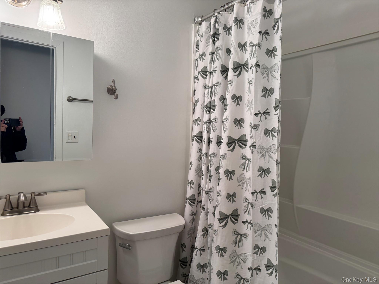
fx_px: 263
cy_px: 142
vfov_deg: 56.8
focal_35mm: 24
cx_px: 190
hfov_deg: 71.6
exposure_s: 1/120
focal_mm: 6.76
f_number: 1.78
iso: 100
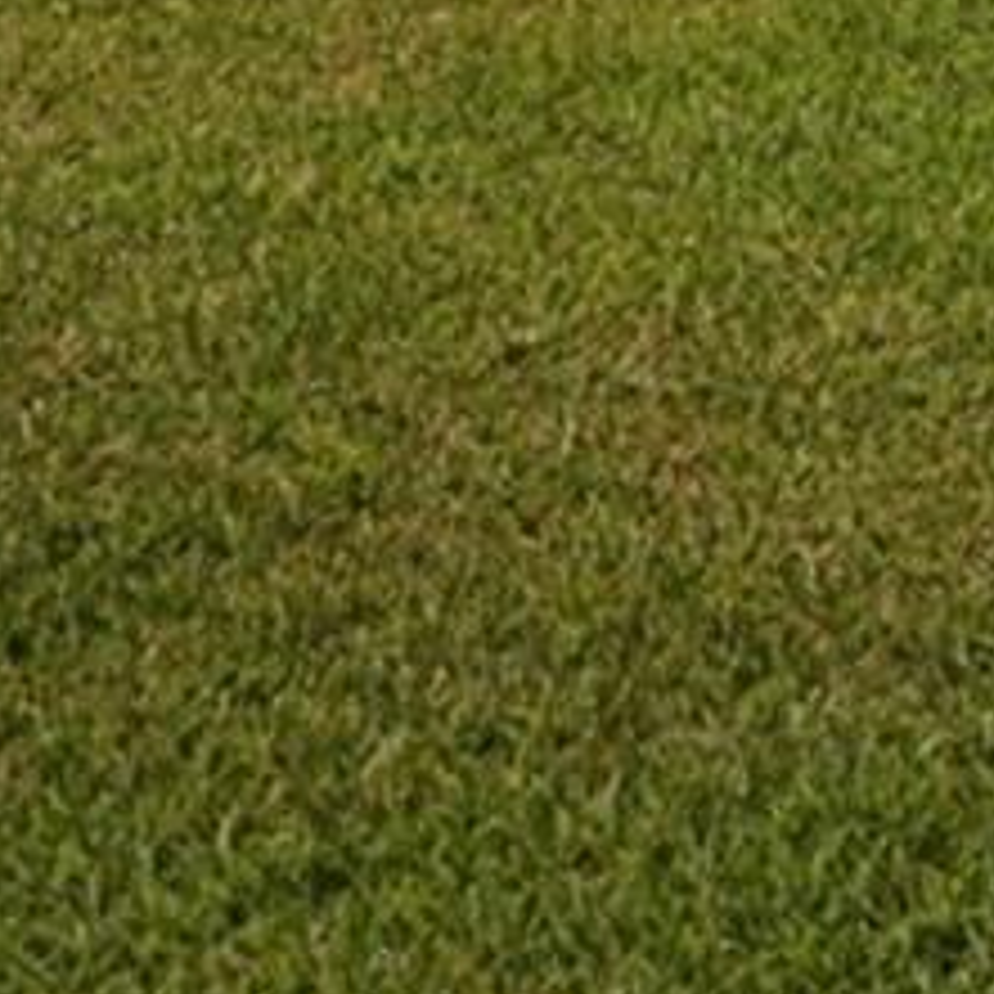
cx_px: 958
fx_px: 3801
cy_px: -1183
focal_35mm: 117
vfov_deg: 12.5
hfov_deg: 14.7
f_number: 8
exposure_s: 1/2500
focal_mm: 19
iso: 400
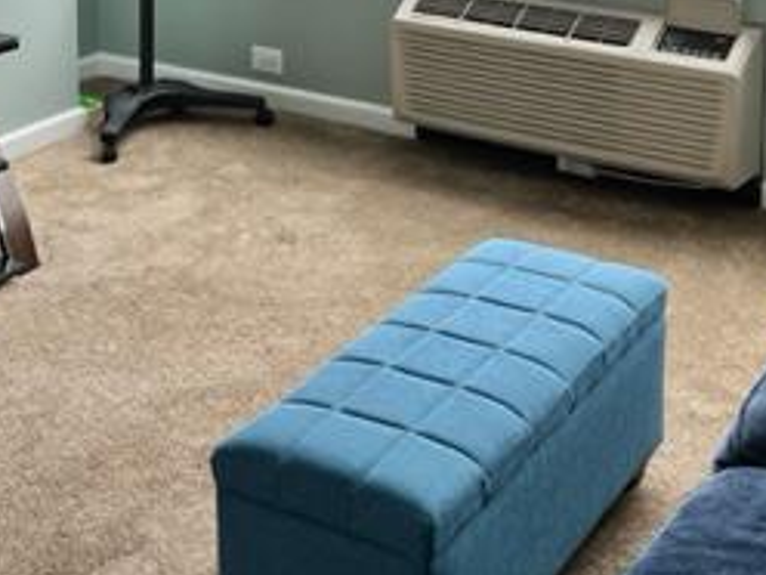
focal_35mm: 67
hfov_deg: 29.0
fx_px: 1483
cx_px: 355
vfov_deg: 20.2
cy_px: -155
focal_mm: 5.7
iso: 32
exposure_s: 1/132
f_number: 1.5
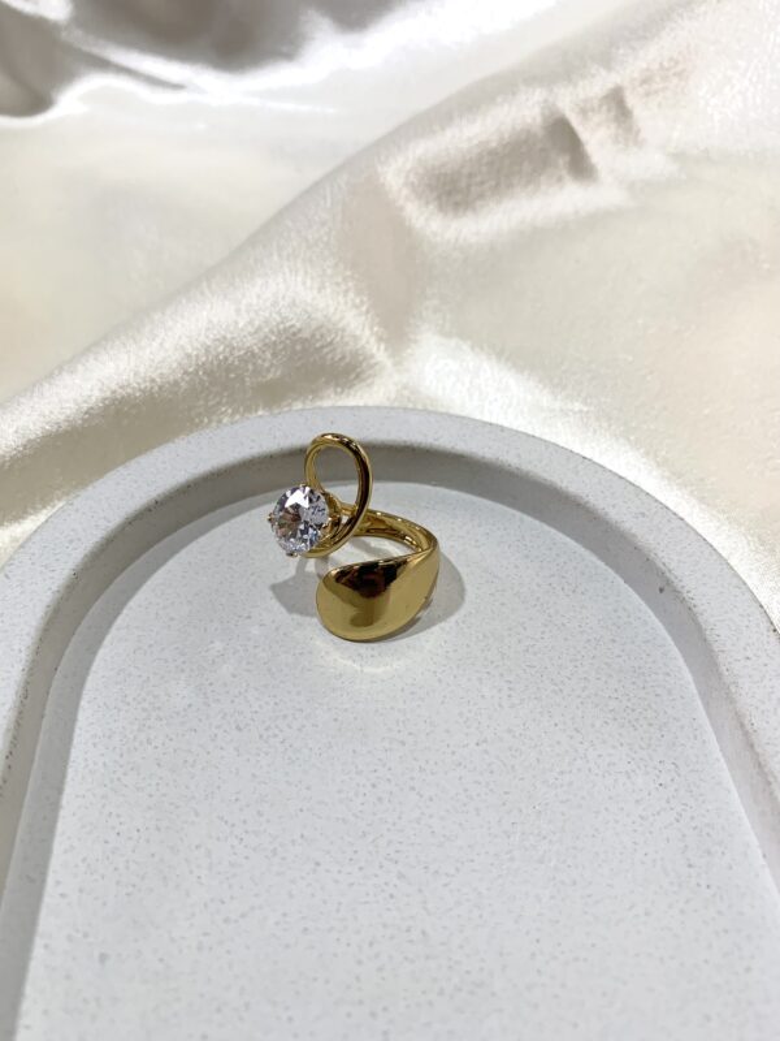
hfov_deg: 53.1
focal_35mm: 26
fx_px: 781
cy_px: 520
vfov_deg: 67.3
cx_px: 390
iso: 80
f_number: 1.8
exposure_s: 1/100
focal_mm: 4.25
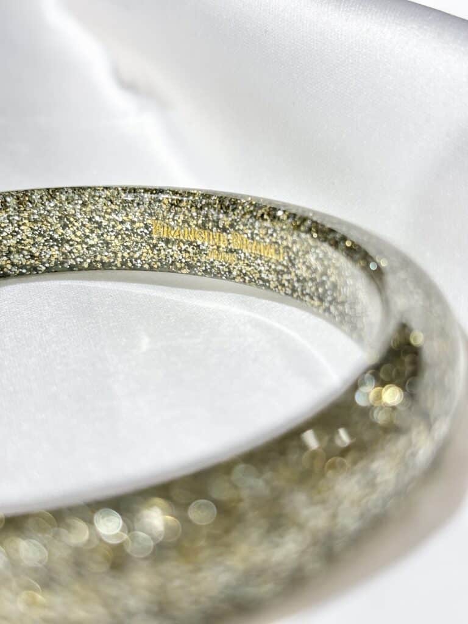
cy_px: 312
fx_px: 937
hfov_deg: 28.0
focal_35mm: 52
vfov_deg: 36.8
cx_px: 234
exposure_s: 1/216
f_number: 1.6
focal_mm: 5.96
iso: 32
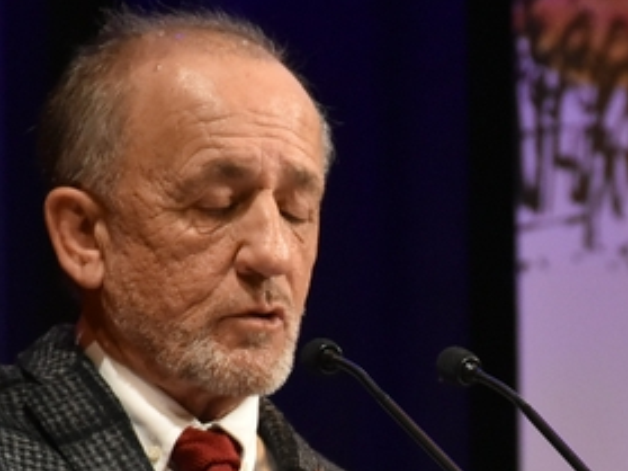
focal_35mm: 466
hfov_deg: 4.3
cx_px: 608
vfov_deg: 3.2
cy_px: 545
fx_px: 8450
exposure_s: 1/125
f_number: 5.6
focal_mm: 100
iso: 1600
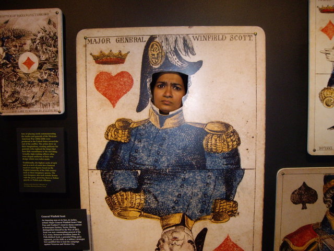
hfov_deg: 49.0
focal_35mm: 38
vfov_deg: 37.7
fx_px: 367
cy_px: 126
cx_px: 167
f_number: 2.7
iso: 200
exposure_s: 1/40
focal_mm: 6.2
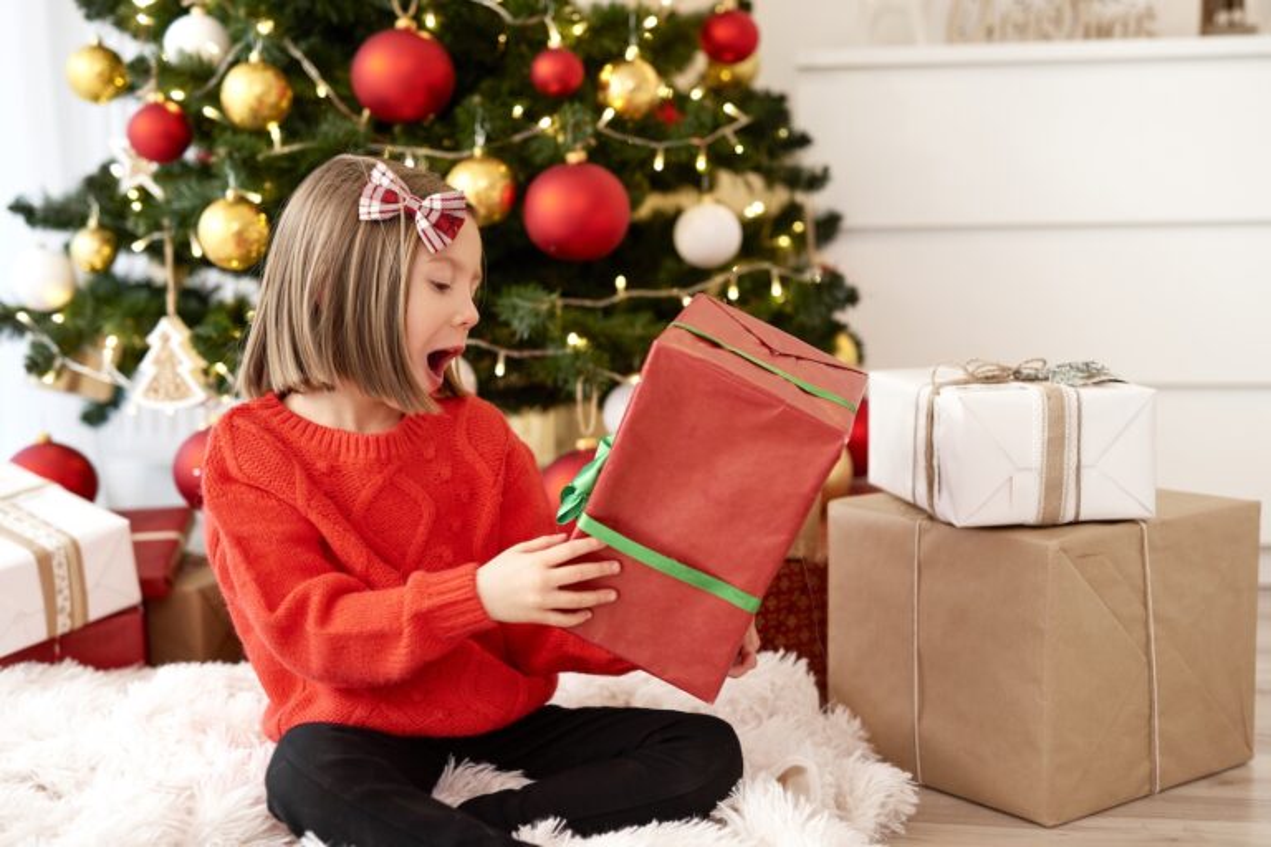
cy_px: 424
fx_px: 1765
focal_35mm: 50
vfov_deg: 27.0
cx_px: 636
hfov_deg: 39.6
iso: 200
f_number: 2.5
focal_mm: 50
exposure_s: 1/100
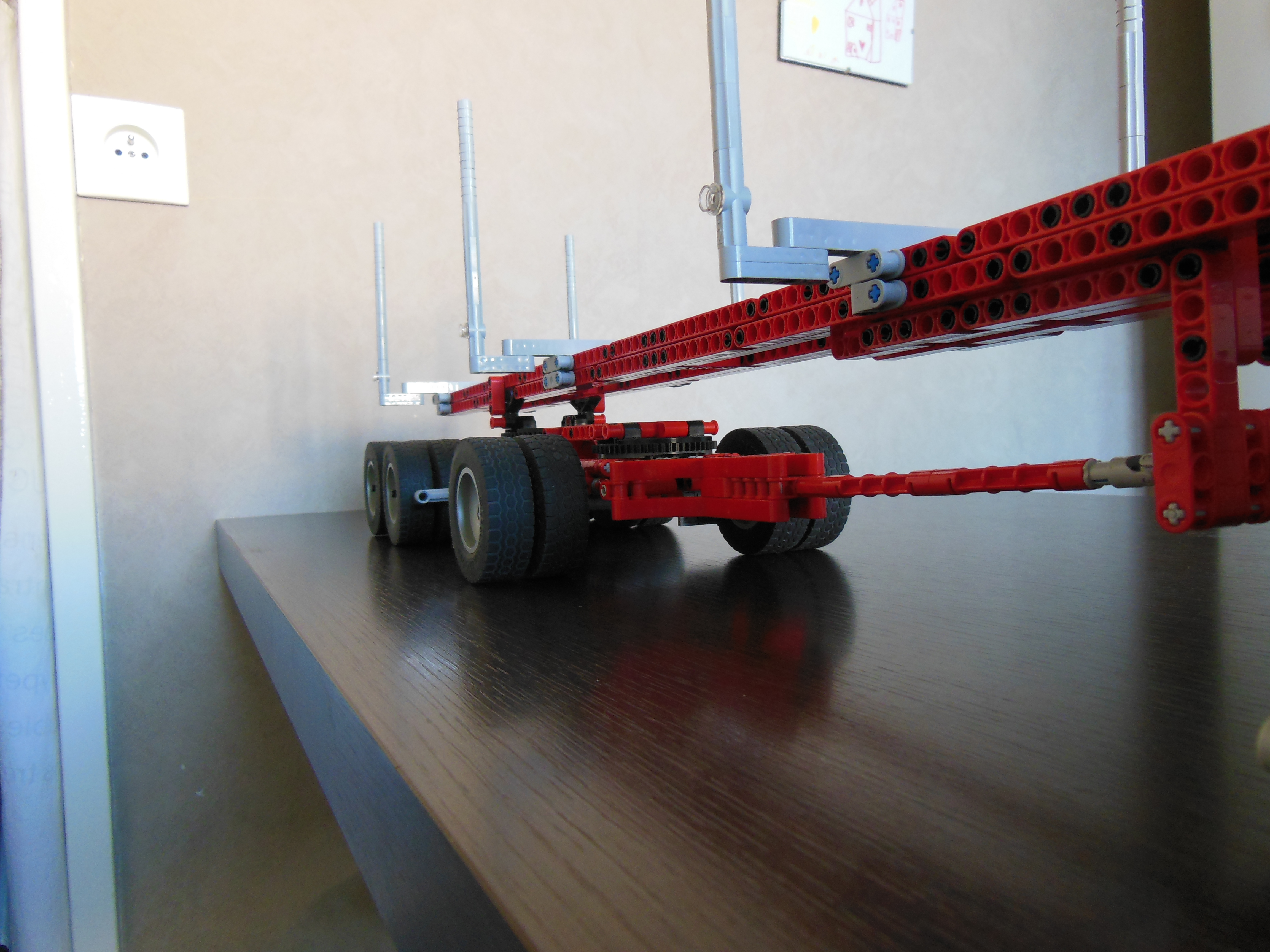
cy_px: 476
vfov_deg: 54.9
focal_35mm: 25
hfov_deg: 69.4
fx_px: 917
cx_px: 635
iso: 400
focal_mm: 4.5
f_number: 3.5
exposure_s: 1/30
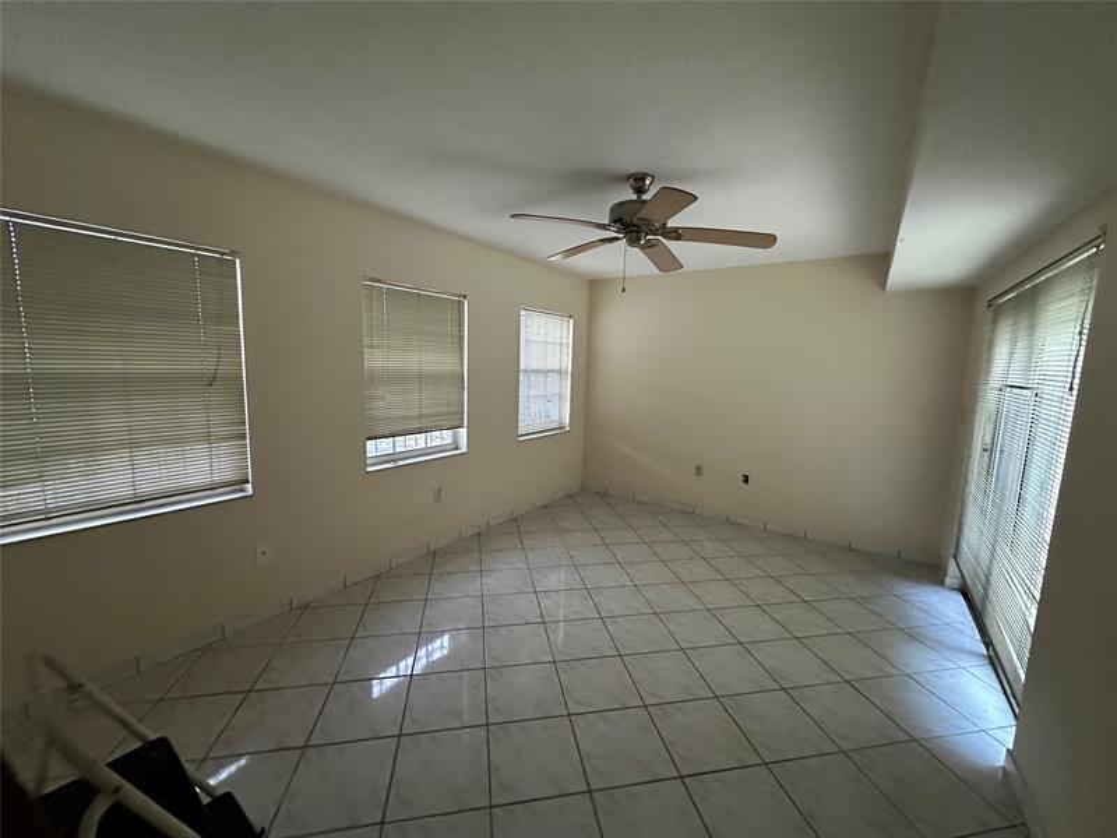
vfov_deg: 85.7
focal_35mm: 14
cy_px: 419
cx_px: 558
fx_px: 452
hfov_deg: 102.1
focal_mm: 2.22
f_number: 2.2
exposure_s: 1/60
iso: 1000
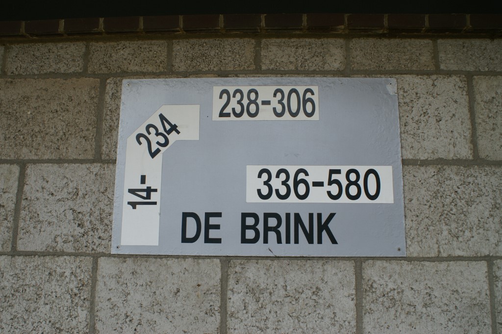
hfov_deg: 57.3
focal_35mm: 33
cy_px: 167
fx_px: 460
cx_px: 251
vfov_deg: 39.9
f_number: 8
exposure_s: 1/60
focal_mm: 22
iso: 100
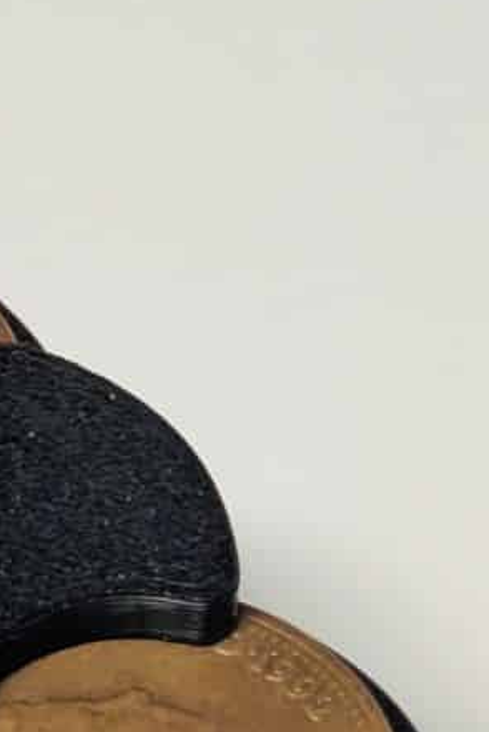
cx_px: -416
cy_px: 815
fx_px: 4902
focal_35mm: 241
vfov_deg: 8.5
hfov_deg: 5.6
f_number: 1.89
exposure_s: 1/100
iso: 119
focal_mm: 5.43
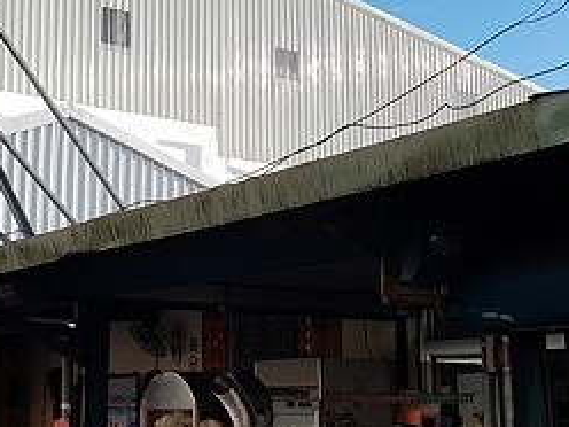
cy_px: 165
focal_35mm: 67
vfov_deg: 21.9
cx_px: 262
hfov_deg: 29.0
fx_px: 1101
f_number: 1.7
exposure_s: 1/1624
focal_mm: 4.2
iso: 50
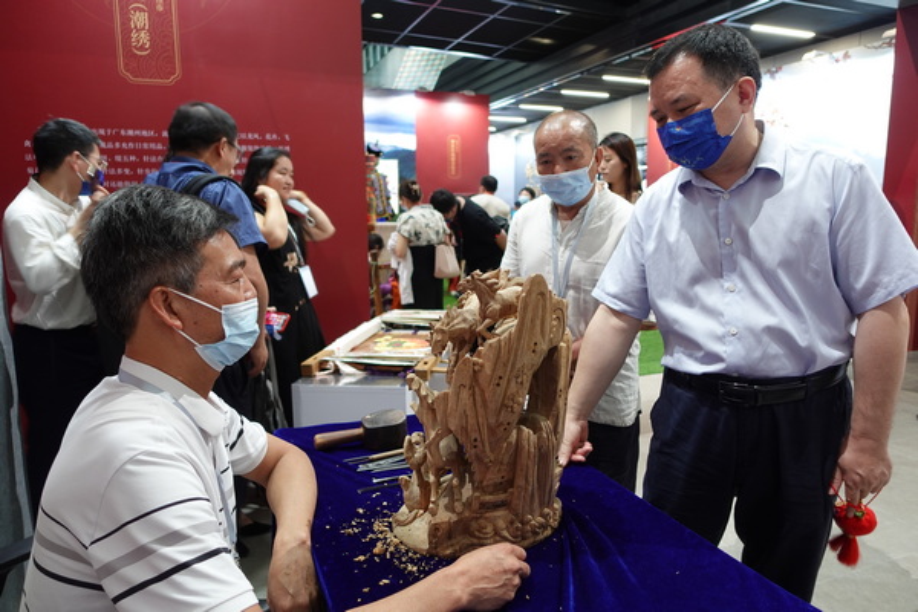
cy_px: 306
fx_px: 612
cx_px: 459
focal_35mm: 24
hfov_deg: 73.7
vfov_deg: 53.1
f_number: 2
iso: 250
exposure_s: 1/30
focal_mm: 9.46
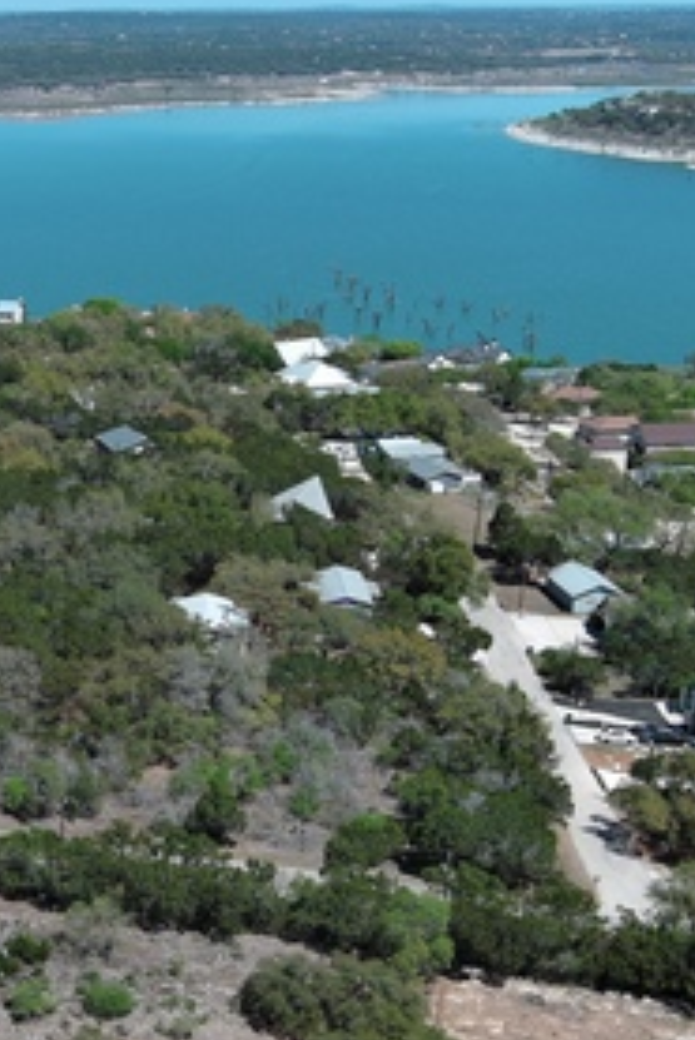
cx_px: -79
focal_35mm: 67
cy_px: 655
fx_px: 1938
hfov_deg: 19.4
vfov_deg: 29.9
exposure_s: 1/1511
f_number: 2.8
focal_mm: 10.57
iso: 100
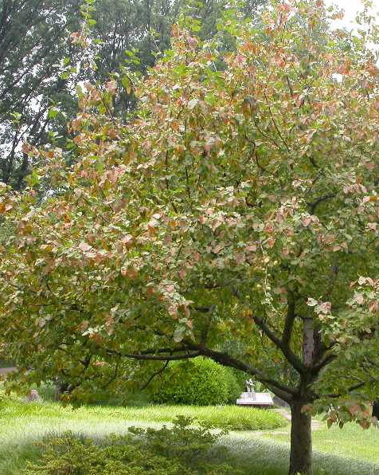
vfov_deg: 32.0
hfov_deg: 25.5
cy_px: 238
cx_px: 275
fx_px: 828
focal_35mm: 59
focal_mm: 9.5
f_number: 6.3
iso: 100
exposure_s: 1/93.5
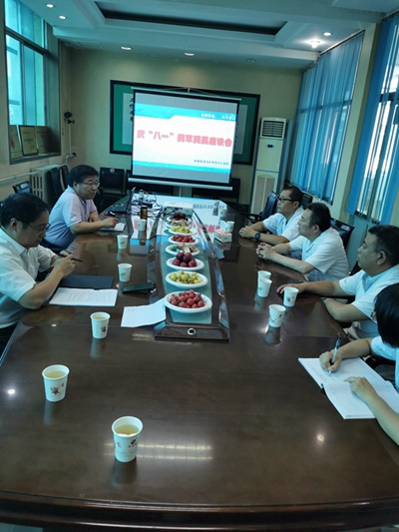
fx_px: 415
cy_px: 266
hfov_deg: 51.4
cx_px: 200
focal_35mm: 27
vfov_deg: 65.3
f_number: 1.6
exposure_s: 1/100
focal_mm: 5.56
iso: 160
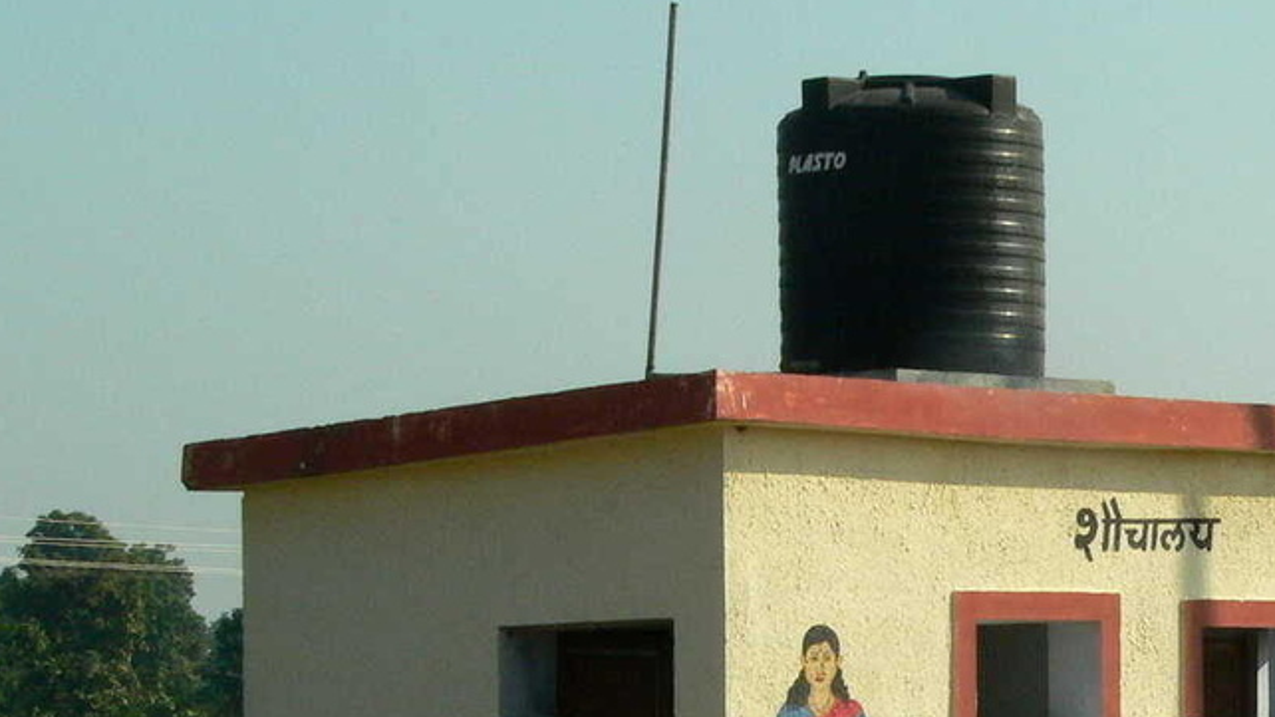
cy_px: 735
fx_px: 5172
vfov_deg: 7.9
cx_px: 872
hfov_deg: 14.0
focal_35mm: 153
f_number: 6.5
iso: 200
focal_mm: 14.6
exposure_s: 1/1000
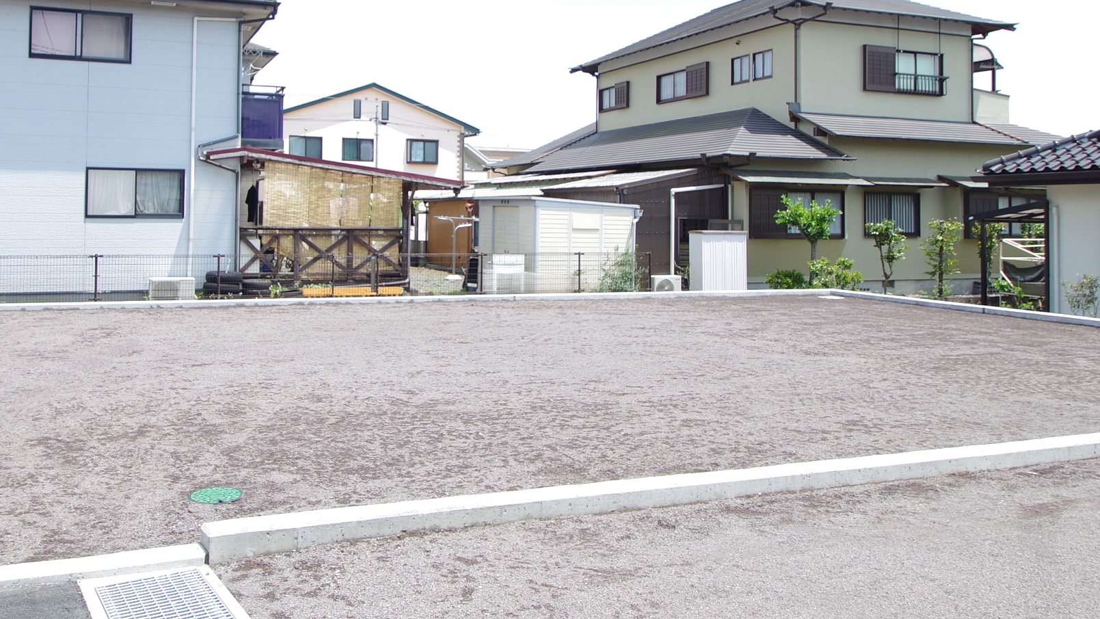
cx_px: 476
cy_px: 181
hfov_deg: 64.0
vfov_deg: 38.3
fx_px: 875
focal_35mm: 30
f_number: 7.1
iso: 100
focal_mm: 10
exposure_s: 1/200
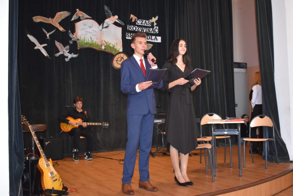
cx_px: 146
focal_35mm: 38
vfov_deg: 35.5
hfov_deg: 51.3
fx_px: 305
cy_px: 98
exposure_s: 1/60
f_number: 4
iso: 1800
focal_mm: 25
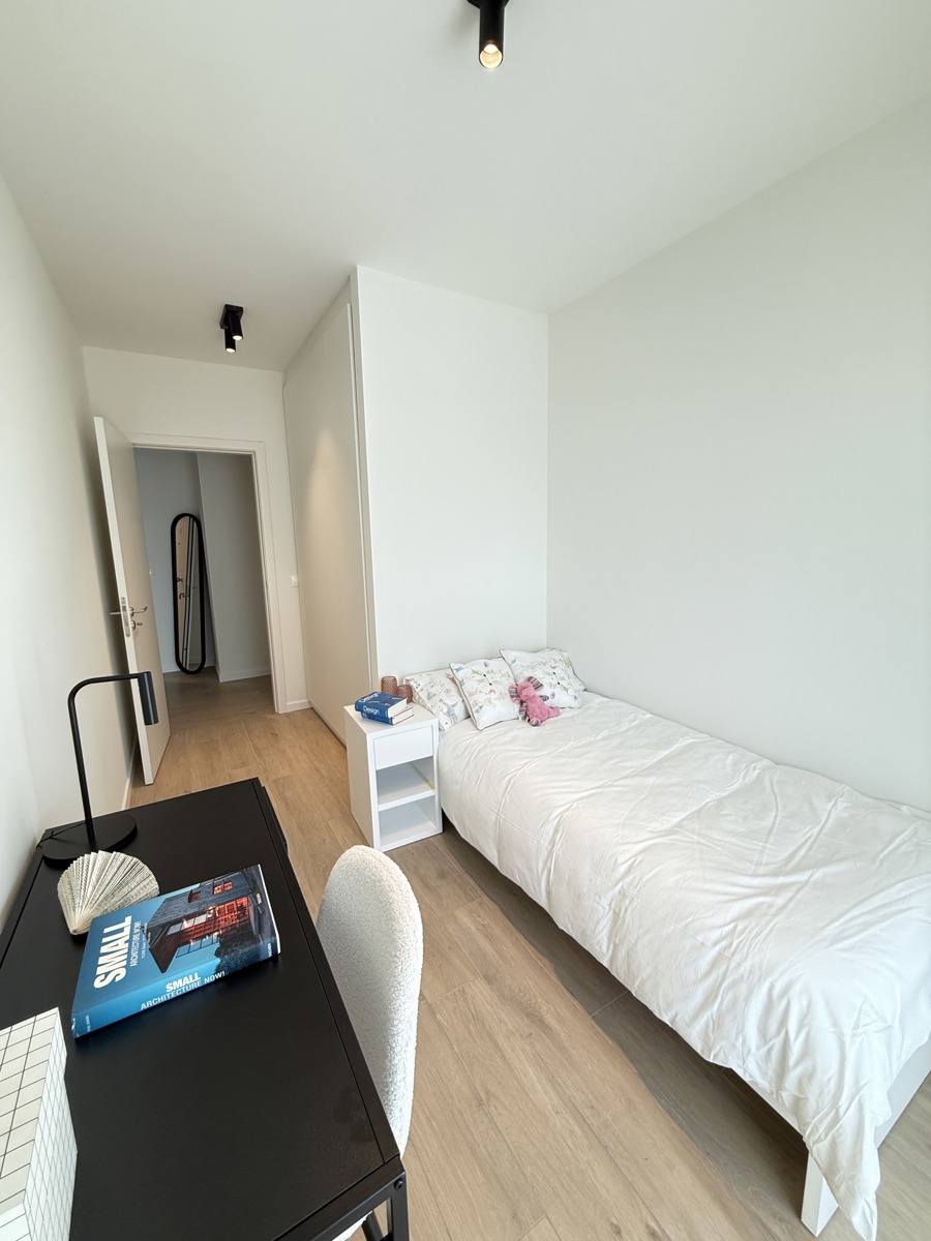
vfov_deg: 102.1
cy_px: 620
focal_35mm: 14
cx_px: 466
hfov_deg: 85.7
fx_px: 502
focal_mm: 2.22
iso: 200
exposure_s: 1/99
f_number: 2.2
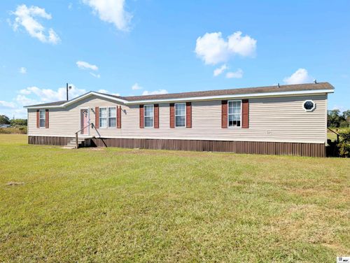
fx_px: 243
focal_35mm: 24
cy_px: 132
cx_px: 175
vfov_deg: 56.9
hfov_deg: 71.5
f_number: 1.68
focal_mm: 6.9
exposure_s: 1/1458
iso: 23
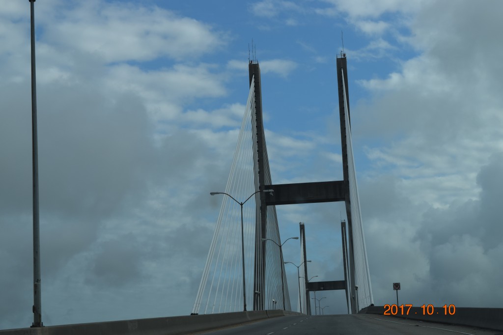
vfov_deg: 17.5
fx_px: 1089
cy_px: 168
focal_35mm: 78
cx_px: 252
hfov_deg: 26.0
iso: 200
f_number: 10
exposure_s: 1/400
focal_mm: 52
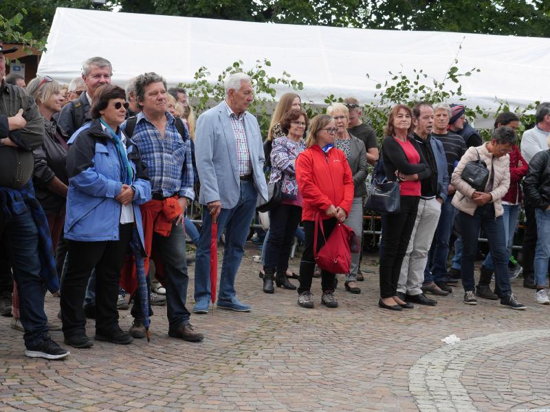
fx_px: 1017
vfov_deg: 22.9
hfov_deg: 30.3
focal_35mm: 64
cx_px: 275
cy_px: 206
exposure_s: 1/125
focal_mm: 32
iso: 250
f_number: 5.6
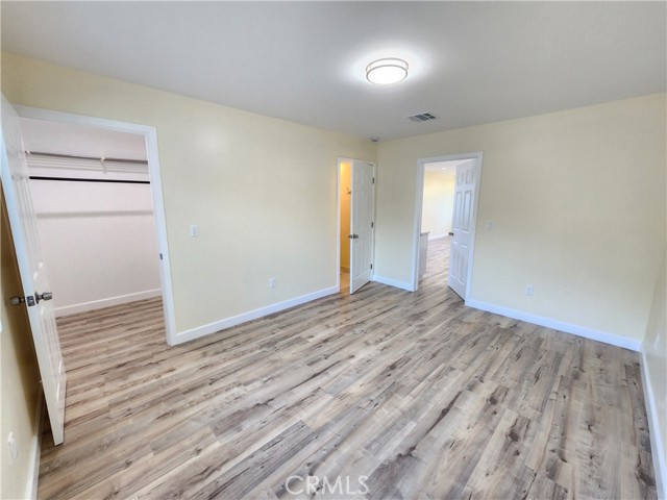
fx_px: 250
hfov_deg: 106.2
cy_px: 250
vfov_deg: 89.9
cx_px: 334
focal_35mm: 13
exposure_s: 1/60
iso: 160
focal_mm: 2.2
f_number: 2.2
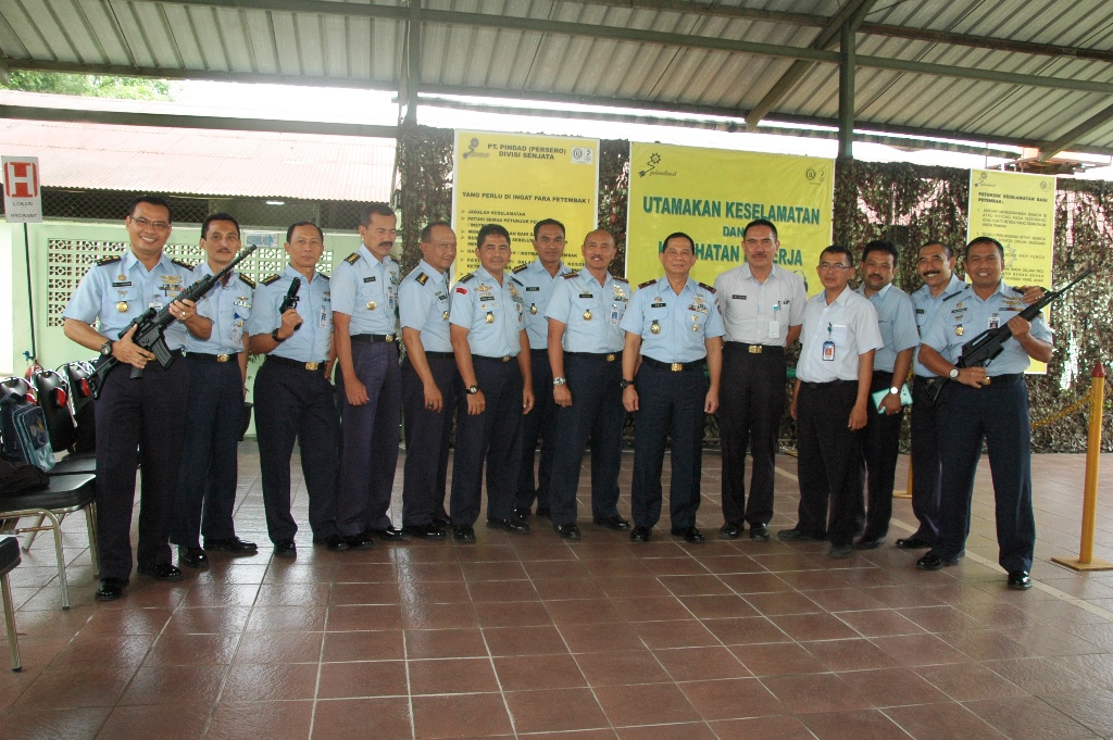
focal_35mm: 27
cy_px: 370
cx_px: 556
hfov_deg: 67.4
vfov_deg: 47.9
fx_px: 834
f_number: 7.1
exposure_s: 1/200
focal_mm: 18
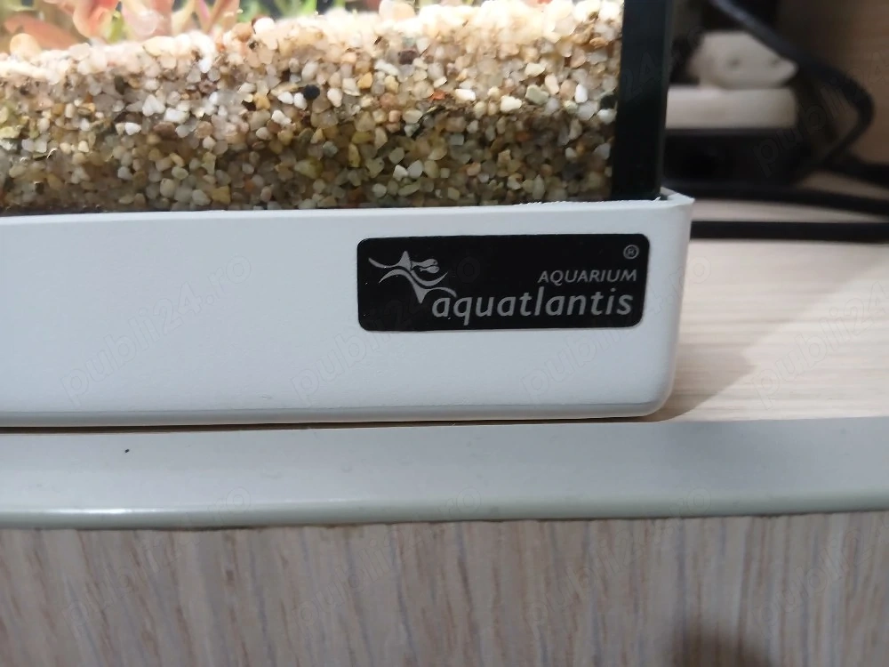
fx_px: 668
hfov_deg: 67.3
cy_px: 334
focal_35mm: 26
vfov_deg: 53.1
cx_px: 444
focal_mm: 3.98
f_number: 1.8
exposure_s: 1/25.1
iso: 320
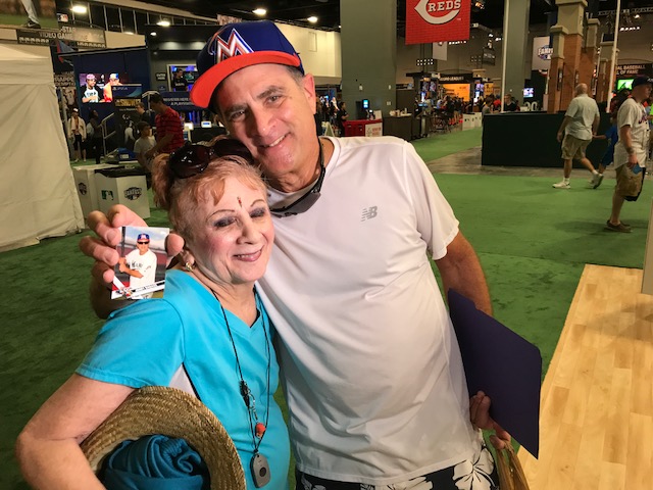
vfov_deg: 49.7
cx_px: 326
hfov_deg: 63.4
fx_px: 528
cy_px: 245
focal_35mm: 28
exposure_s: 1/24
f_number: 1.8
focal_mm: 3.99
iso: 40
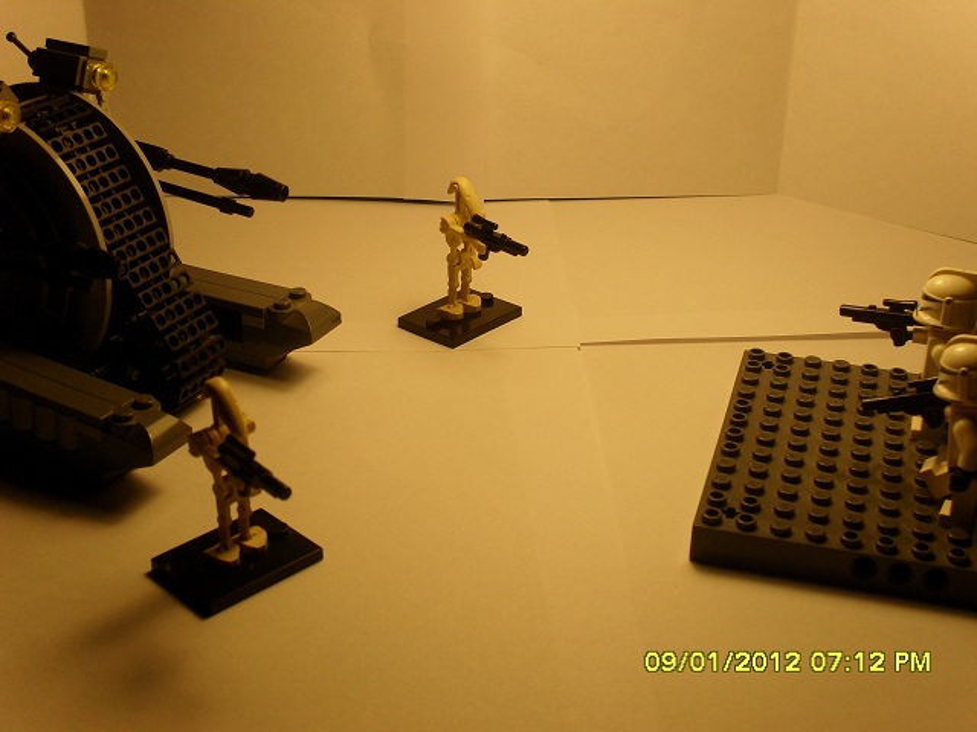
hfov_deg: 38.9
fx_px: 1383
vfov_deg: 29.7
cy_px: 366
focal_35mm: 49
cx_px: 488
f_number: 3.9
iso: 100
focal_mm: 8.7
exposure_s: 1/250
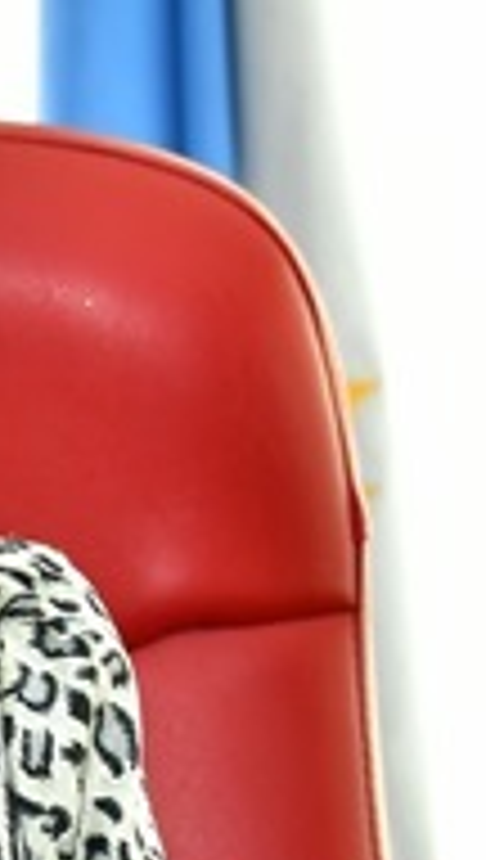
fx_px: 4495
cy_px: 687
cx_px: -482
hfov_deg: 6.0
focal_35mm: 197
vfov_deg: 10.9
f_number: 6.3
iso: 640
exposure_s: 1/250
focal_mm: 45
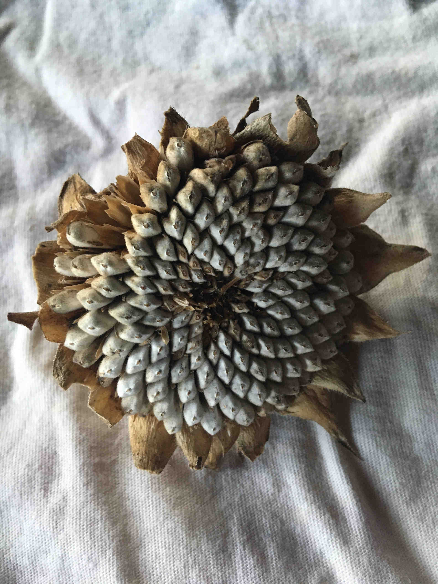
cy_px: 292
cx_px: 219
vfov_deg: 61.7
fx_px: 489
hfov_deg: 48.2
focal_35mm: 29
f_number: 2.2
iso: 200
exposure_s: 1/33
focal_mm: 4.15
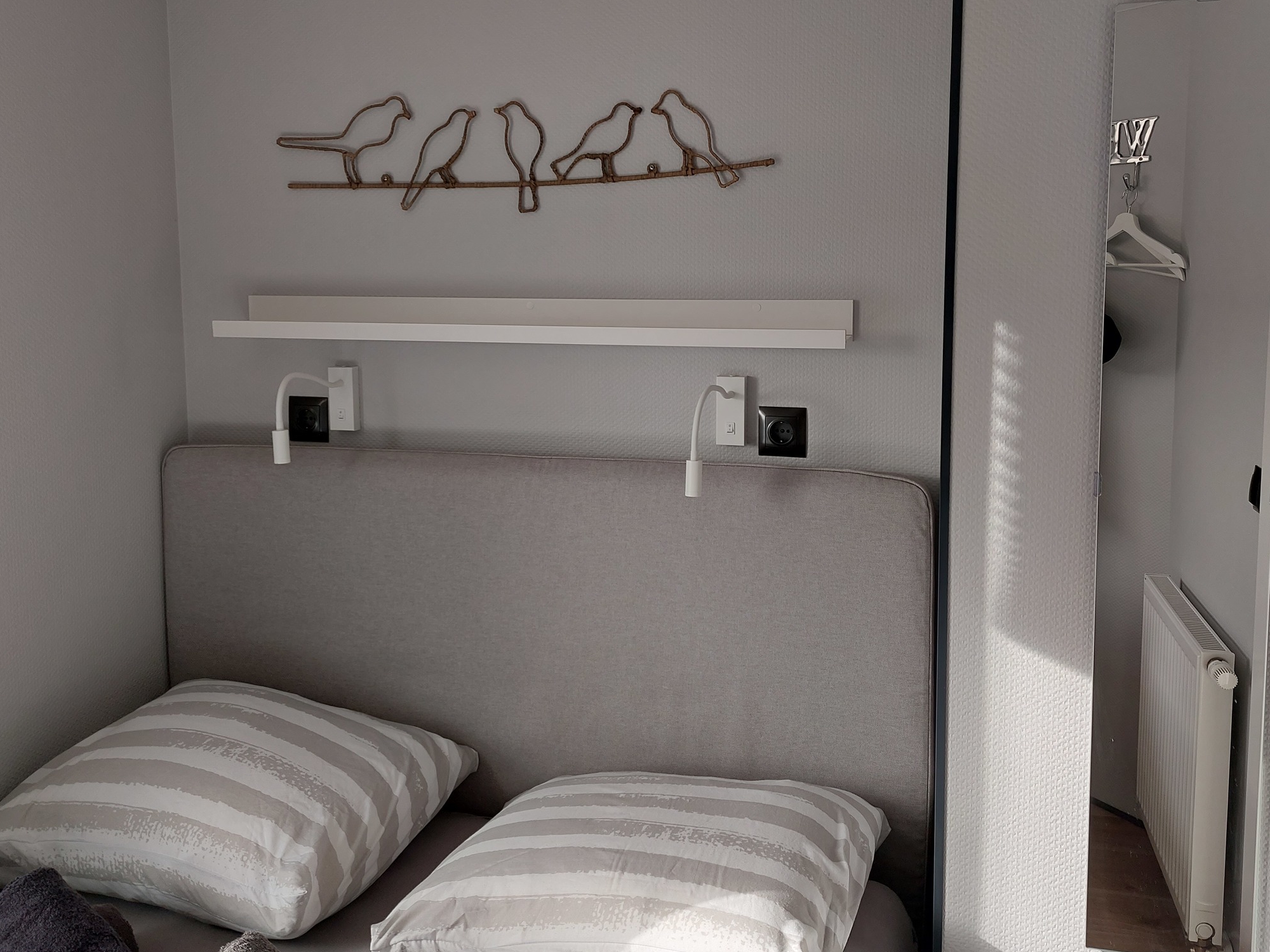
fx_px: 1101
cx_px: 638
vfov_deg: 46.7
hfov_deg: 60.0
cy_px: 407
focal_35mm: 30
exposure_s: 1/50
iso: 50
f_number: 1.8
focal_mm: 5.23
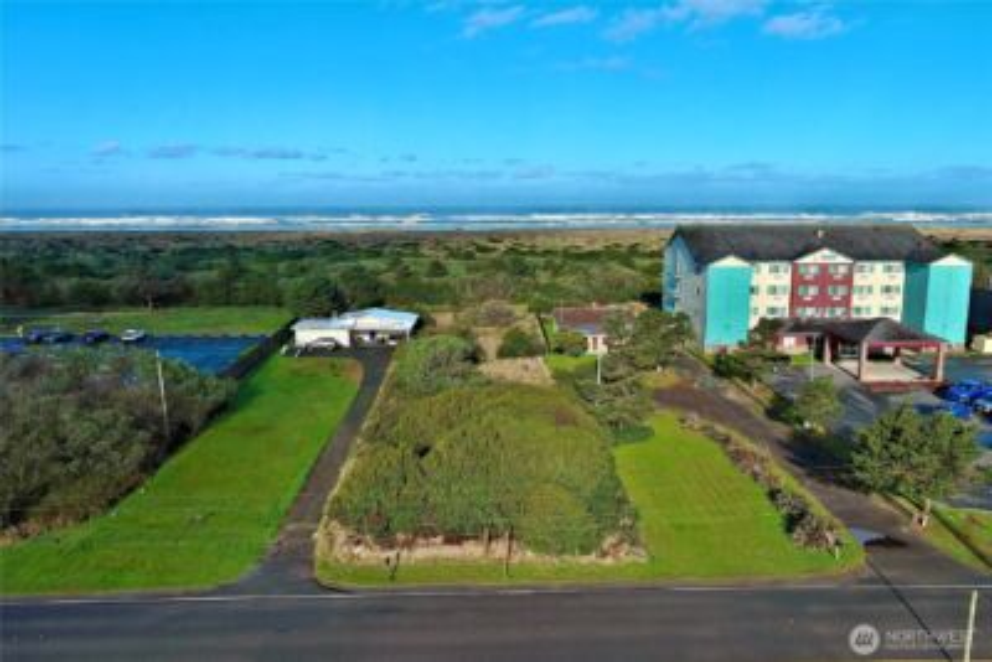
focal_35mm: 29
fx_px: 799
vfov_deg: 45.0
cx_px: 496
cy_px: 331
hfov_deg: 63.6
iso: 100
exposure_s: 1/1642
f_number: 2.8
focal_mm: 10.57
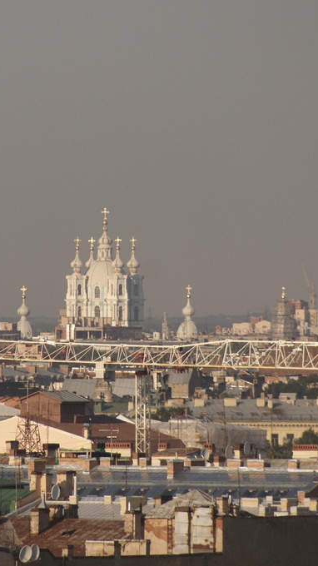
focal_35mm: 710
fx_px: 10654
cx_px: 102
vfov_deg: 3.0
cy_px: 283
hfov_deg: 1.7
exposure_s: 1/3200
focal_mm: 300
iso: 400
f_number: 7.1
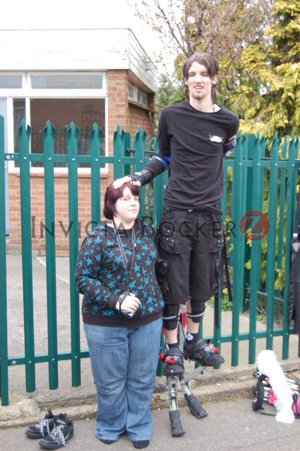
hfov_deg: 28.0
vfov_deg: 41.1
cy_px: 226
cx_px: 150
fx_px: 601
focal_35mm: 48
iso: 800
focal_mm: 32
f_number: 4.5
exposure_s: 1/100
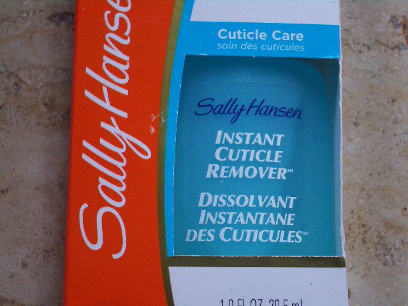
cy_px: 153
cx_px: 204
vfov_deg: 23.7
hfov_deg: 31.2
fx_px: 731
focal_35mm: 62
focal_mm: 10.2
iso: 200
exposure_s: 1/40
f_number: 3.5
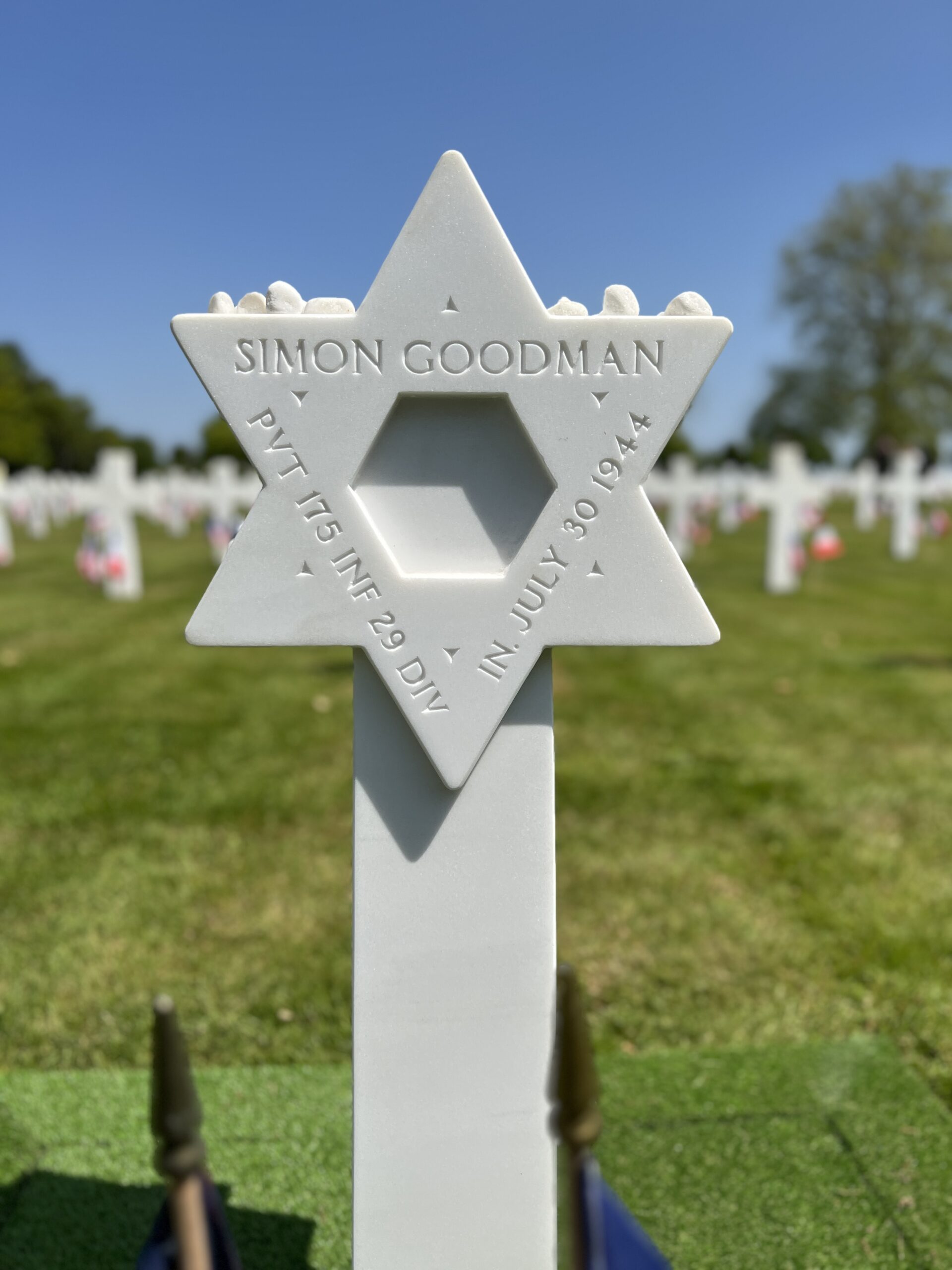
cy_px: 635
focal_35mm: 26
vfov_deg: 67.3
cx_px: 476
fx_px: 953
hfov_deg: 53.1
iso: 50
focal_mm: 5.7
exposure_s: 1/8696
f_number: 1.5
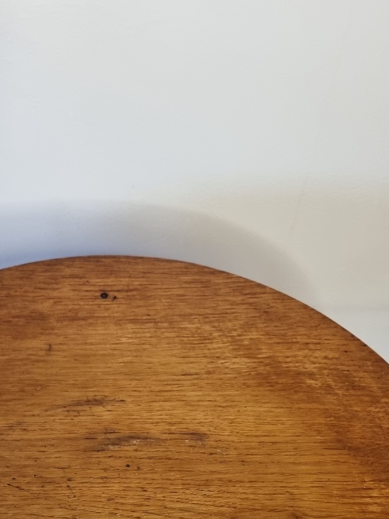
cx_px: 108
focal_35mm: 54
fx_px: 809
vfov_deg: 33.3
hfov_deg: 26.8
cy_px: 484
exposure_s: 1/100
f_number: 1.8
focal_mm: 5.4
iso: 200
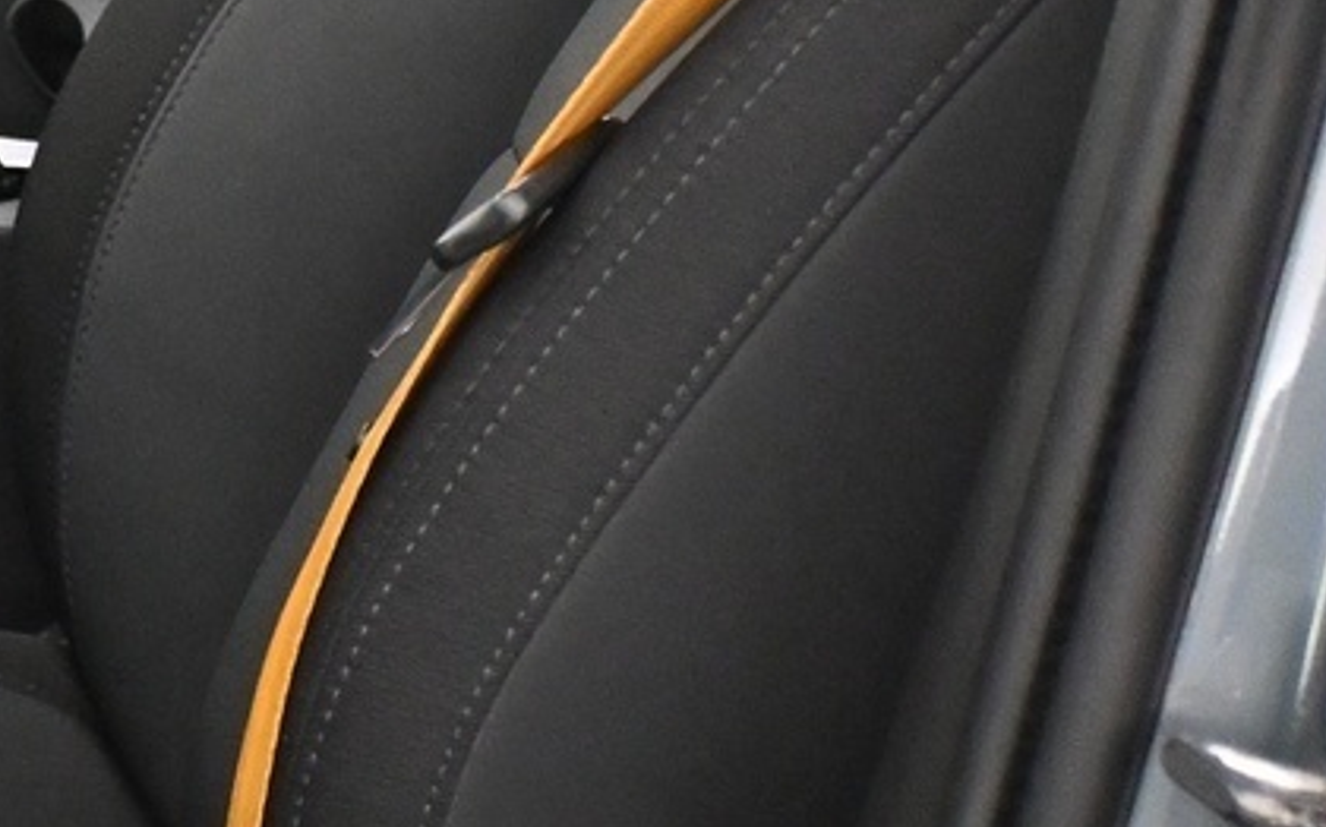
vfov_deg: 10.5
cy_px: -391
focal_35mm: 121
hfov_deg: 15.6
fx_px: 4369
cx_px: -805
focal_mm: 20.5
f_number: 3.8
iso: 5000
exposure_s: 1/60
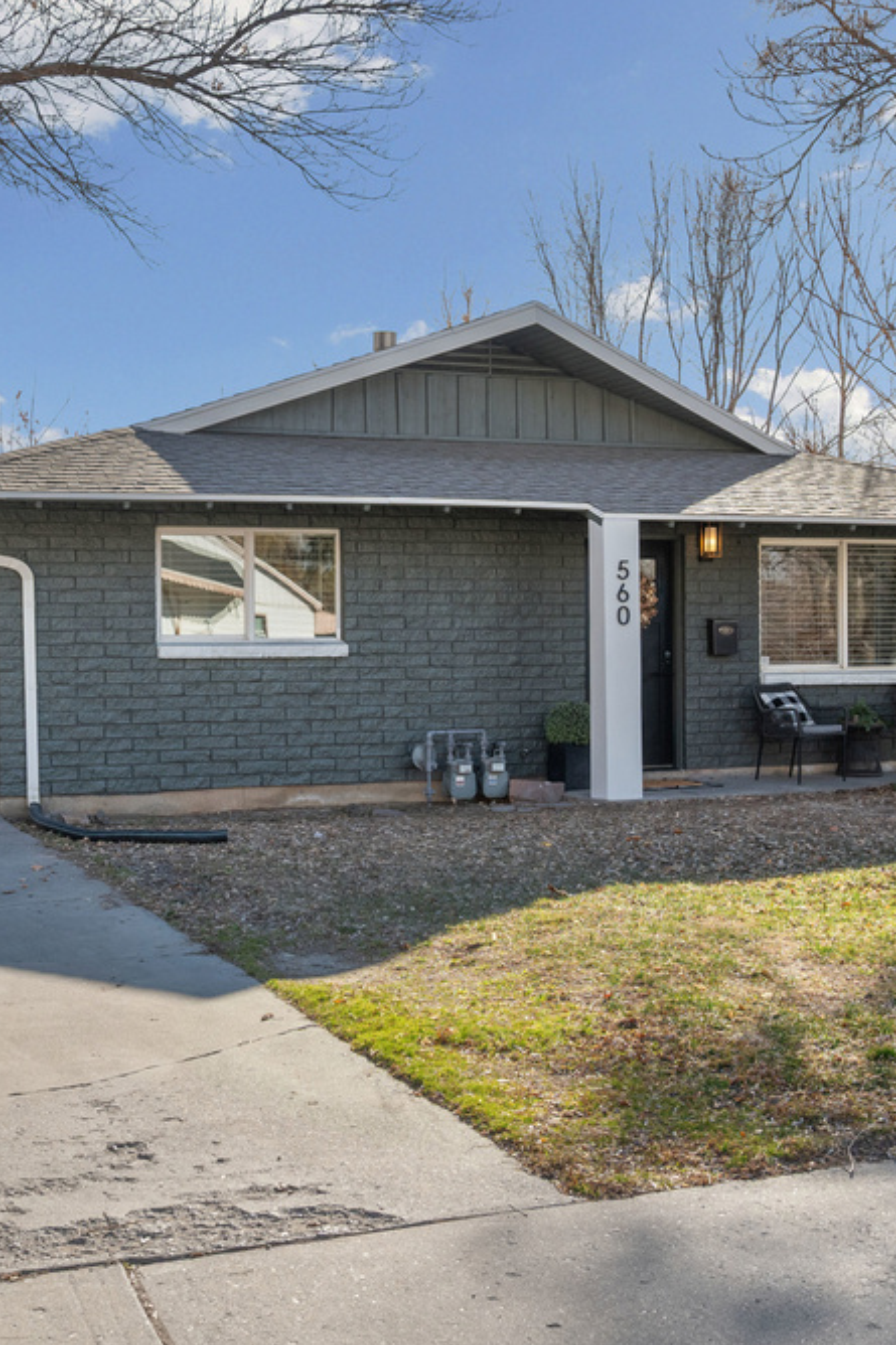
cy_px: 668
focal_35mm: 46
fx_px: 1718
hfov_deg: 29.2
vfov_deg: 42.8
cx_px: 427
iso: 800
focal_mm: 30
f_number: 8
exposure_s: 1/125
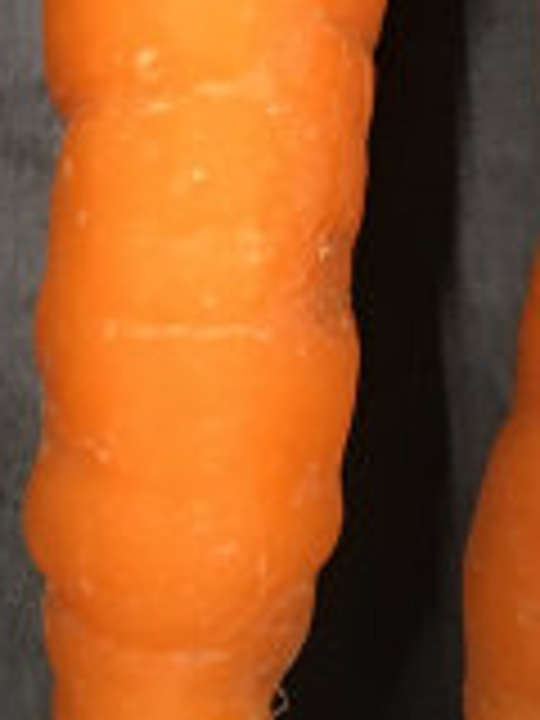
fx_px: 2309
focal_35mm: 111
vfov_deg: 16.7
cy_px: -212
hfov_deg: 13.3
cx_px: 326
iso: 160
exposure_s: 1/33
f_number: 2.2
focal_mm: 4.15
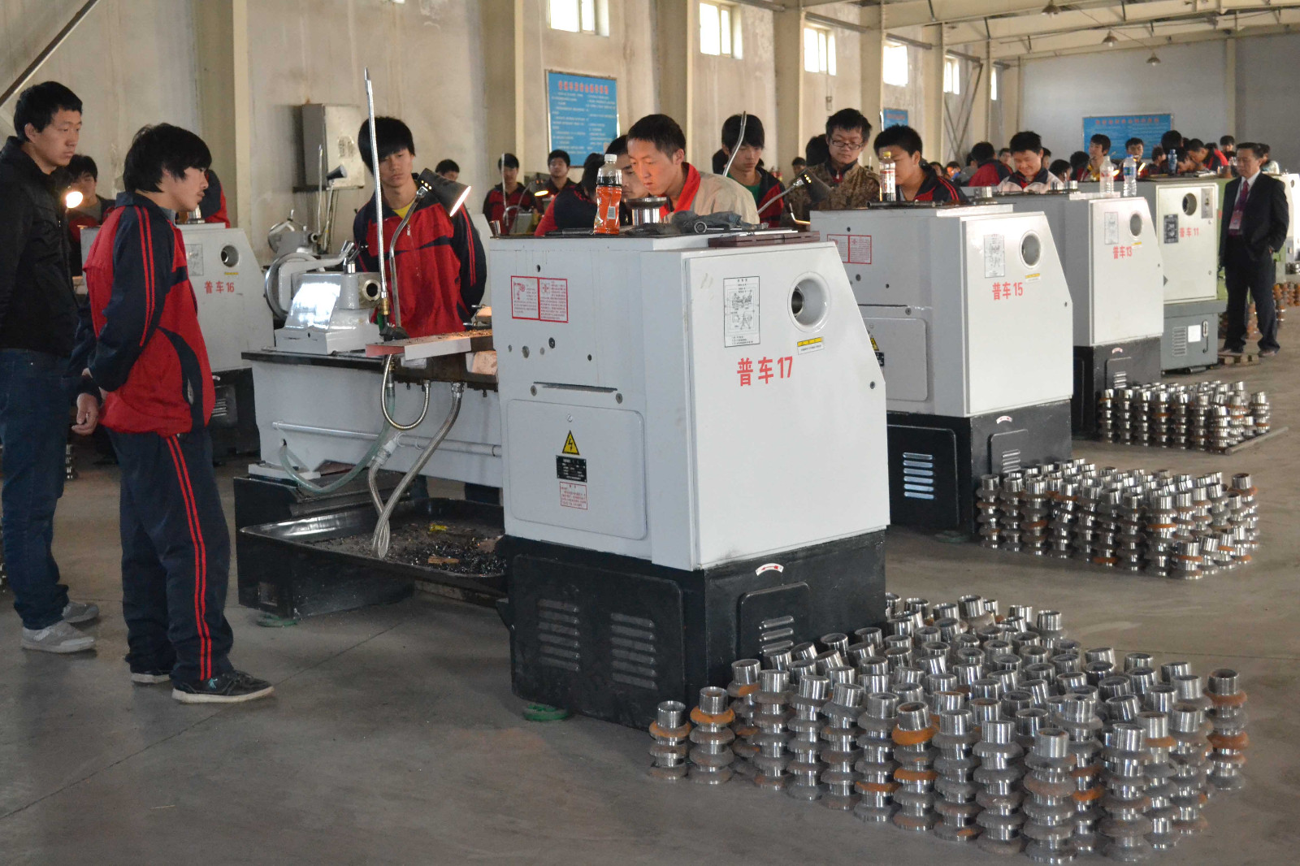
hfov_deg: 37.9
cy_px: 433
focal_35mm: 52
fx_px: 1895
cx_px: 650
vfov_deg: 25.7
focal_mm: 35
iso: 3200
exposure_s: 1/60
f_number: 5
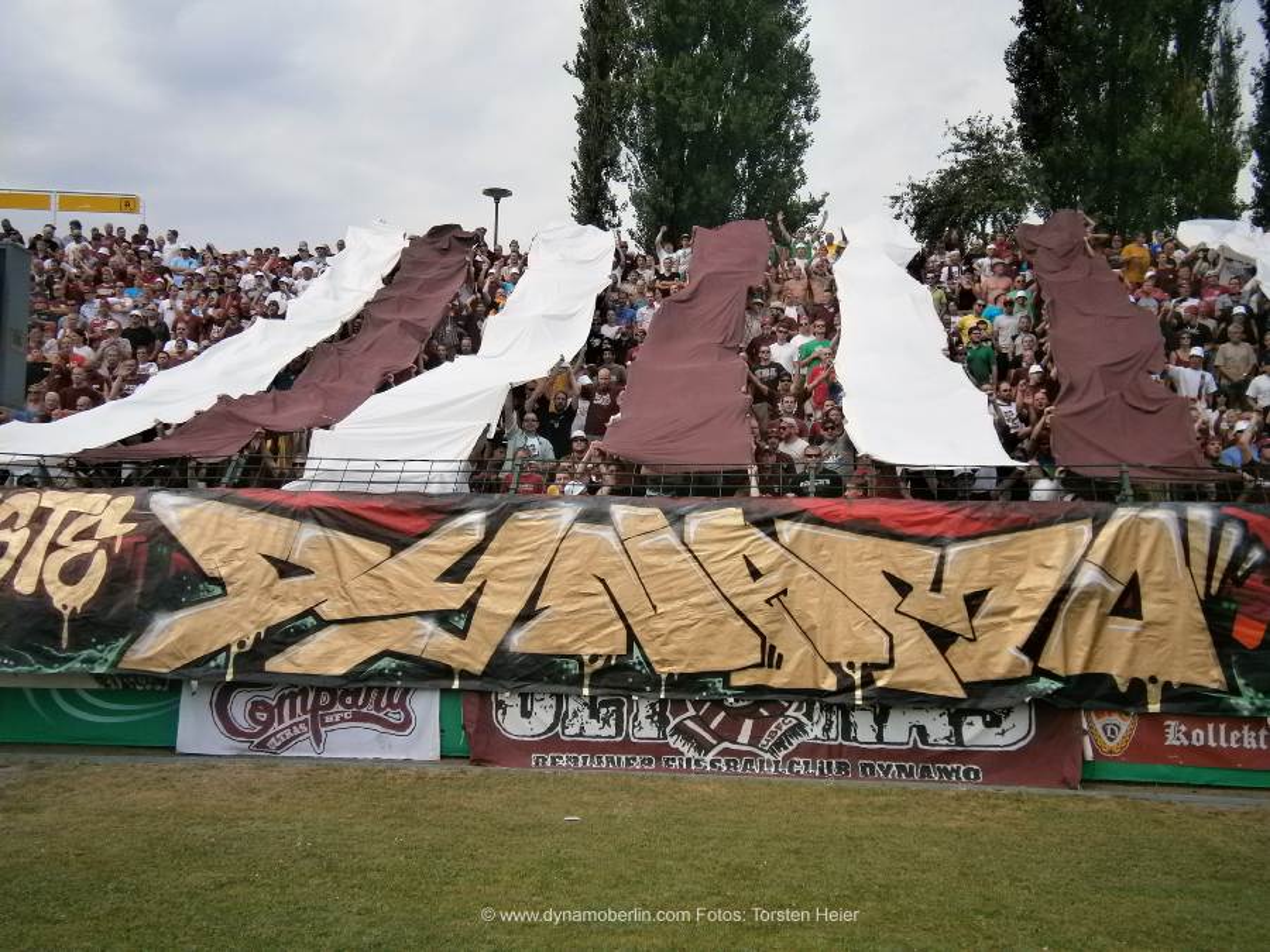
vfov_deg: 39.7
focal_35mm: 36
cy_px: 476
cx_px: 635
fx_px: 1321
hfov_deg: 51.4
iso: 80
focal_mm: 6.4
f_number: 3.1
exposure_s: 1/640
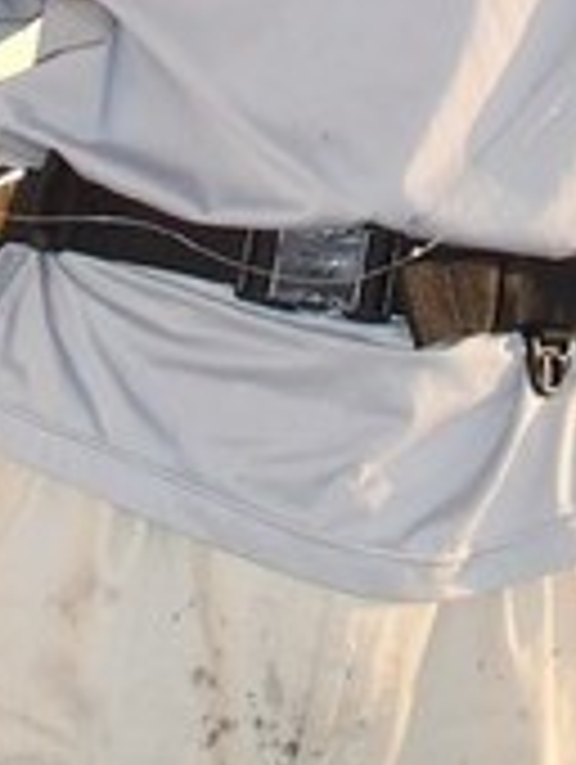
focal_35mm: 79
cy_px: -112
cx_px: 490
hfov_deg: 18.5
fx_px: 1748
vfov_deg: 23.0
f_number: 3.9
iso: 100
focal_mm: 5
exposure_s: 1/320
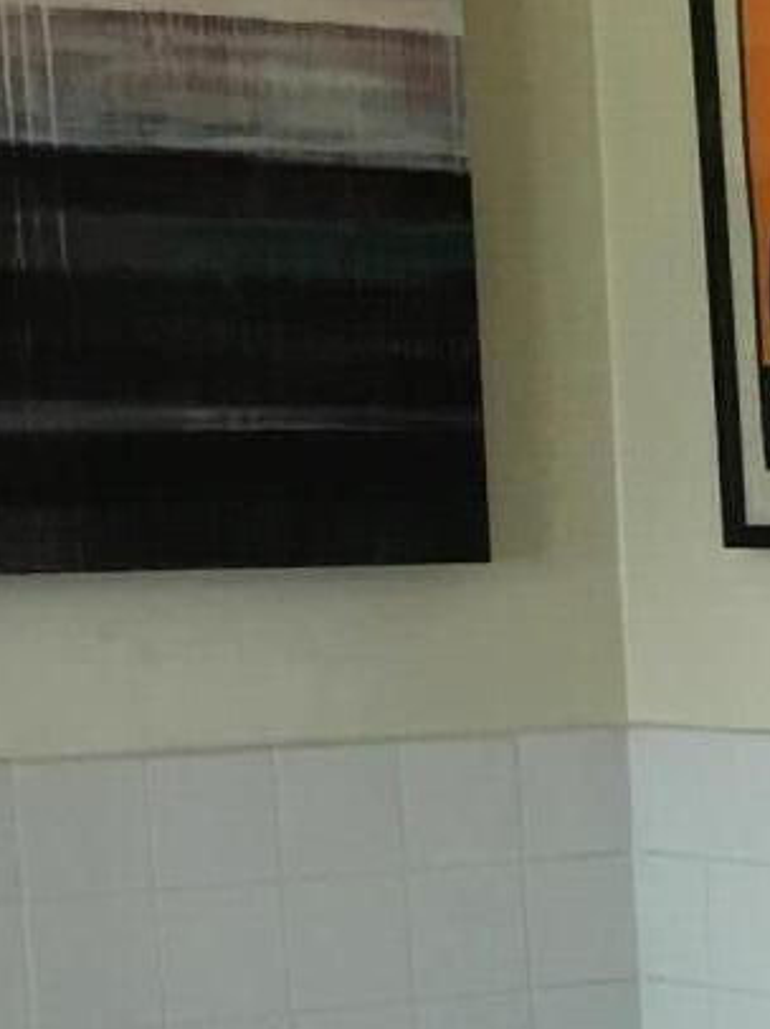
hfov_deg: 9.9
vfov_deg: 13.4
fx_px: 4246
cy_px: 1272
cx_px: 1353
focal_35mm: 143
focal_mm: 4.15
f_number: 2.2
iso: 25
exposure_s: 1/15
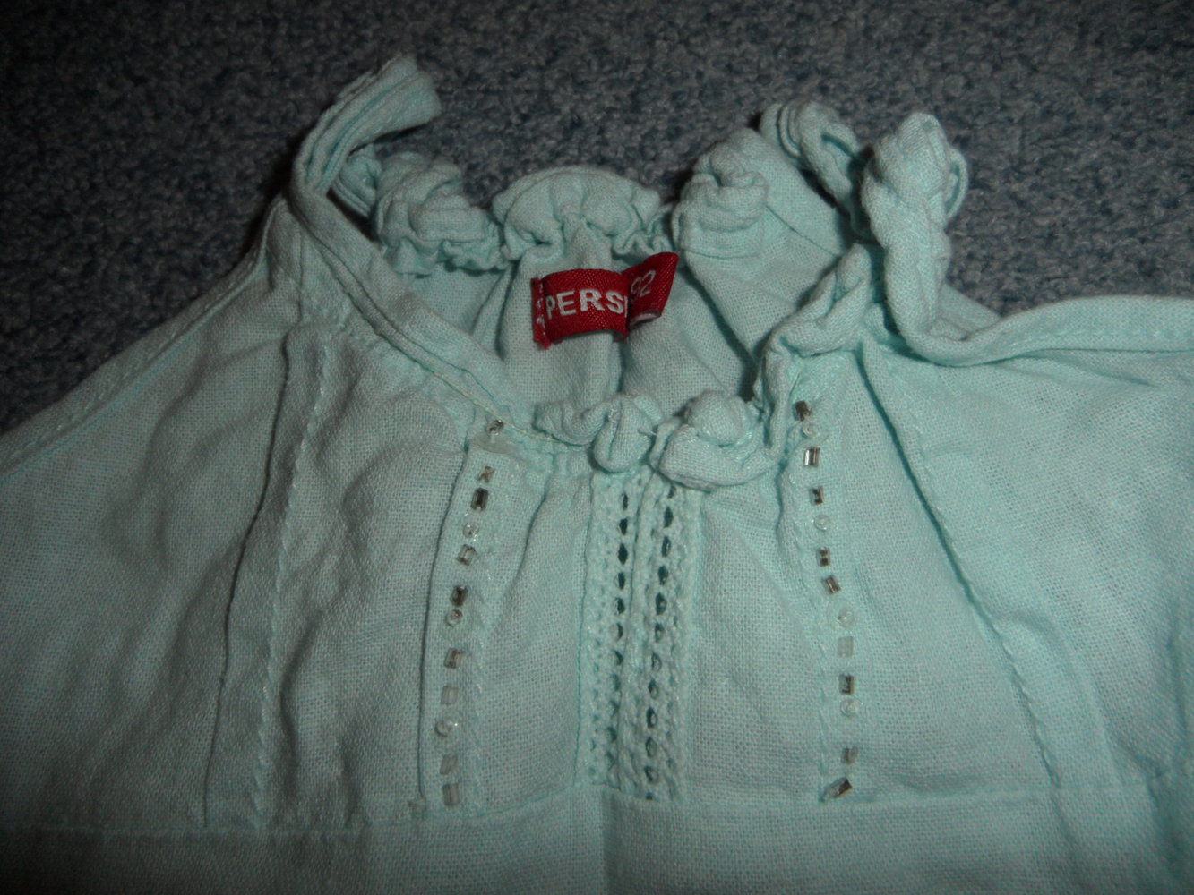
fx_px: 828
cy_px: 448
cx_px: 597
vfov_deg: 56.8
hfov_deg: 71.6
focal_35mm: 24
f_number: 8.2
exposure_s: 1/10
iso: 100
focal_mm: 4.1
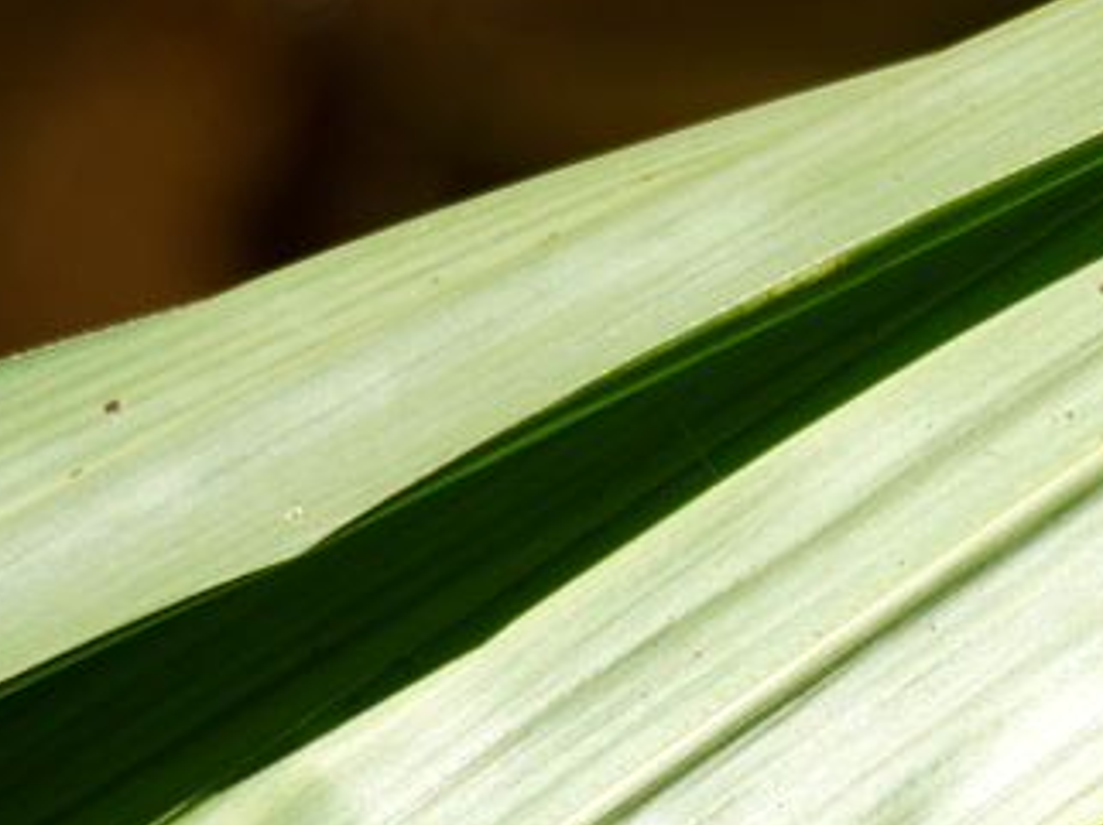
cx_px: 2137
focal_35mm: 1193
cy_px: -312
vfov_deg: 1.2
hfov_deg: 1.7
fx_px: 37985
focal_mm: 150
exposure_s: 1/250
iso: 100
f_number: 5.6
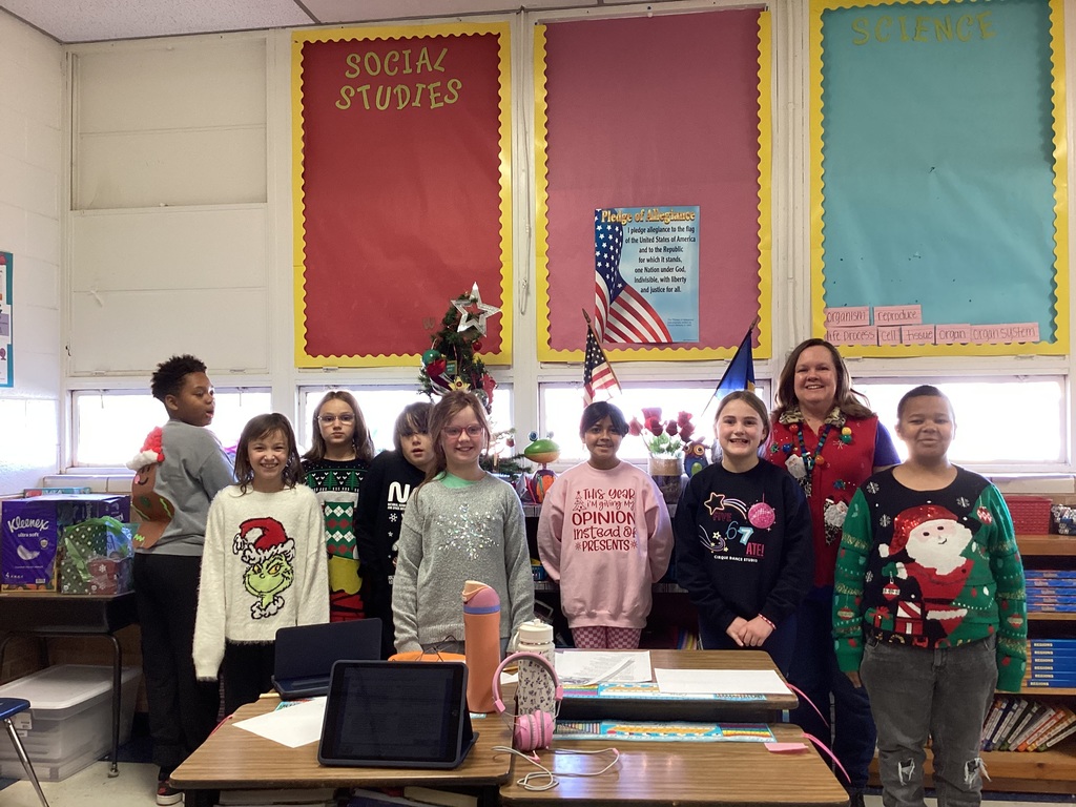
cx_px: 538
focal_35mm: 31
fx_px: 964
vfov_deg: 45.4
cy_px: 404
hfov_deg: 58.4
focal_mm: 3.3
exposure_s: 1/60
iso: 125
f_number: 2.4
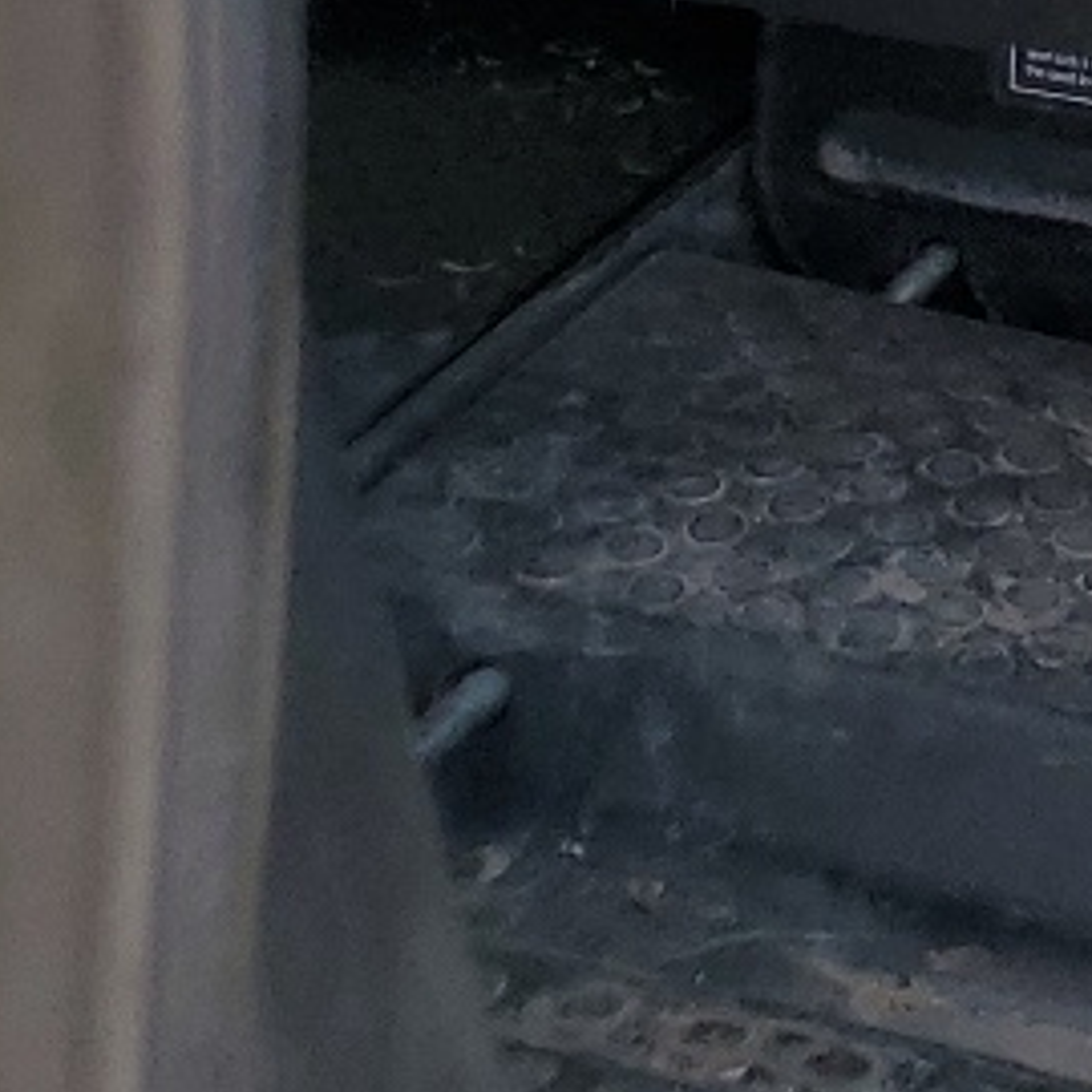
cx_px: 2633
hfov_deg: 10.9
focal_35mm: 136
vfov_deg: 11.6
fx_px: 4854
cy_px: -1039
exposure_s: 1/204
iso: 50
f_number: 1.5
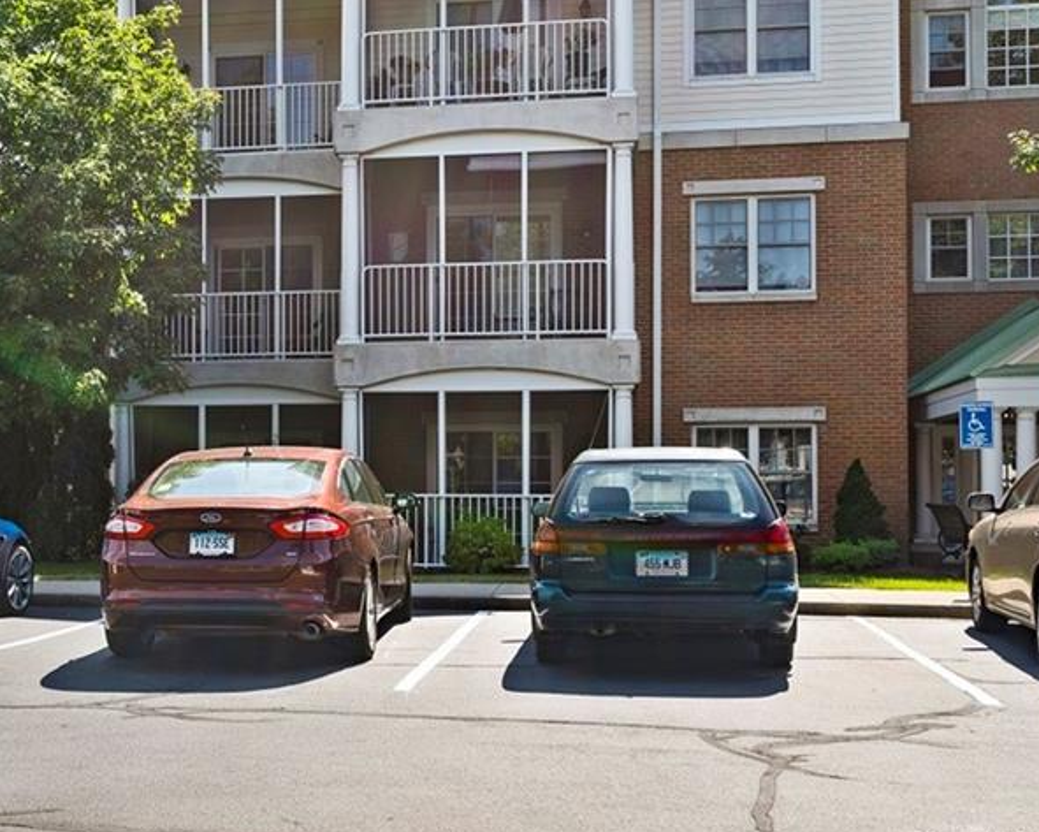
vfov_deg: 28.9
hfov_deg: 35.1
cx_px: 239
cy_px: 258
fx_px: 1599
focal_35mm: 52
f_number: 5.6
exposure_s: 1/250
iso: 100
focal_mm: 32
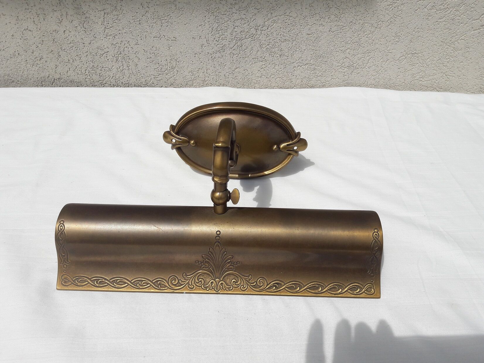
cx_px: 242
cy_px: 182
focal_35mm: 28
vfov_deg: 49.7
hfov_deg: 63.4
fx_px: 391
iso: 40
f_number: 1.9
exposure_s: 1/3058
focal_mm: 3.7
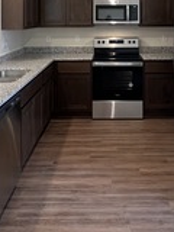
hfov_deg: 36.6
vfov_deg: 42.9
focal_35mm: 39
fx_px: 261
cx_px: 110
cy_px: 14
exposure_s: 1/60
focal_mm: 1.57
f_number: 1.8
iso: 200
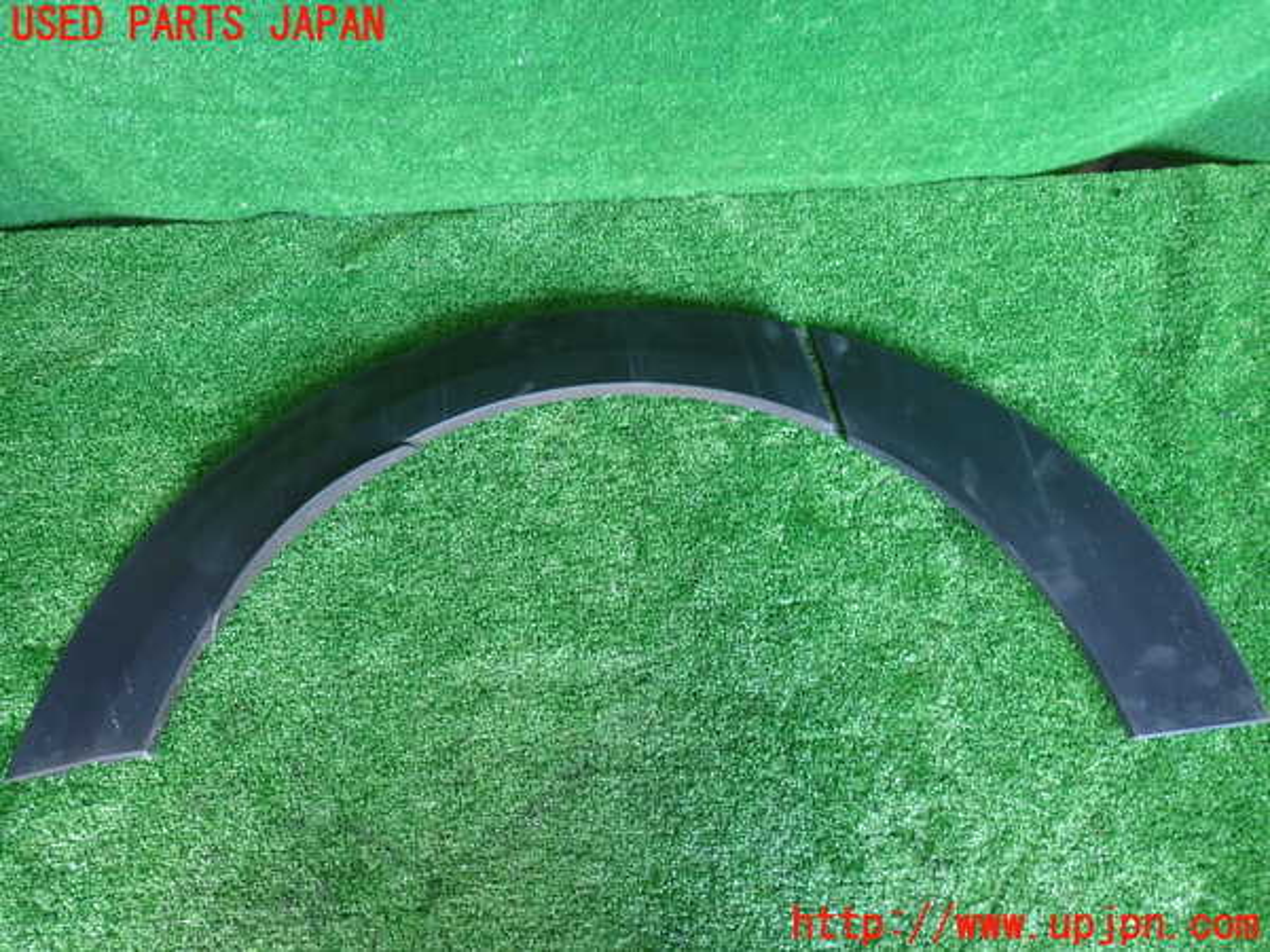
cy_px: 476
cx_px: 635
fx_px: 917
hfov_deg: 69.4
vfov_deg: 54.9
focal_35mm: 25
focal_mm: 4.5
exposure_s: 1/50
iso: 200
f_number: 2
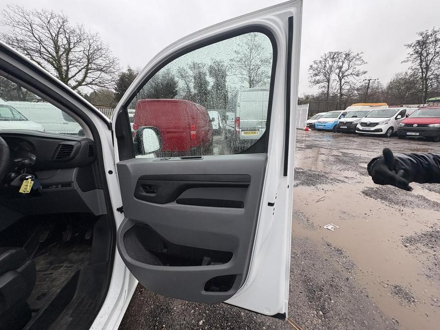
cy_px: 165
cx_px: 220
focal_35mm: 14
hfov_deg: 102.1
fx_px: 178
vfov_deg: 85.7
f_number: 2.2
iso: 125
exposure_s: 1/99
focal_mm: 2.22
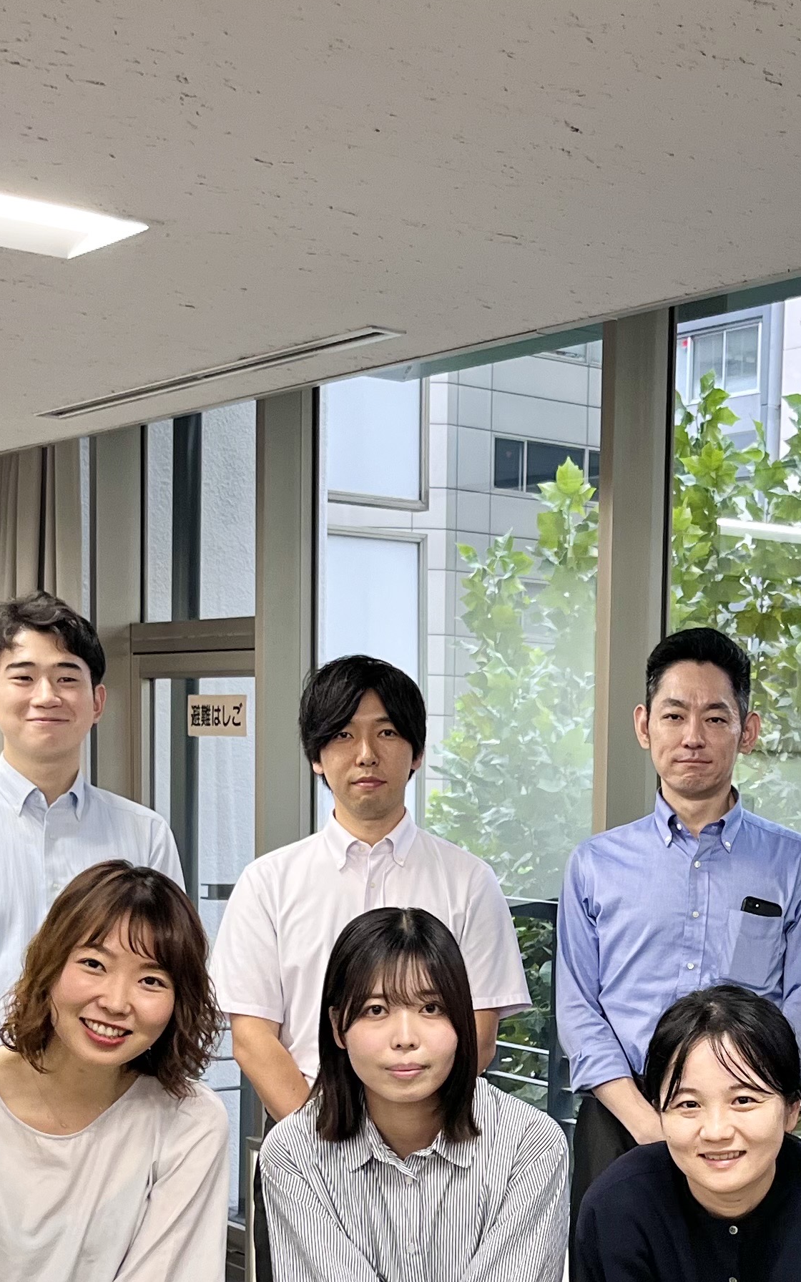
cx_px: 694
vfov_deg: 32.0
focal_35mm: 62
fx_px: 2166
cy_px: 1038
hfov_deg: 20.6
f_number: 1.6
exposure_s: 1/100
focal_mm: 5.1
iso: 125
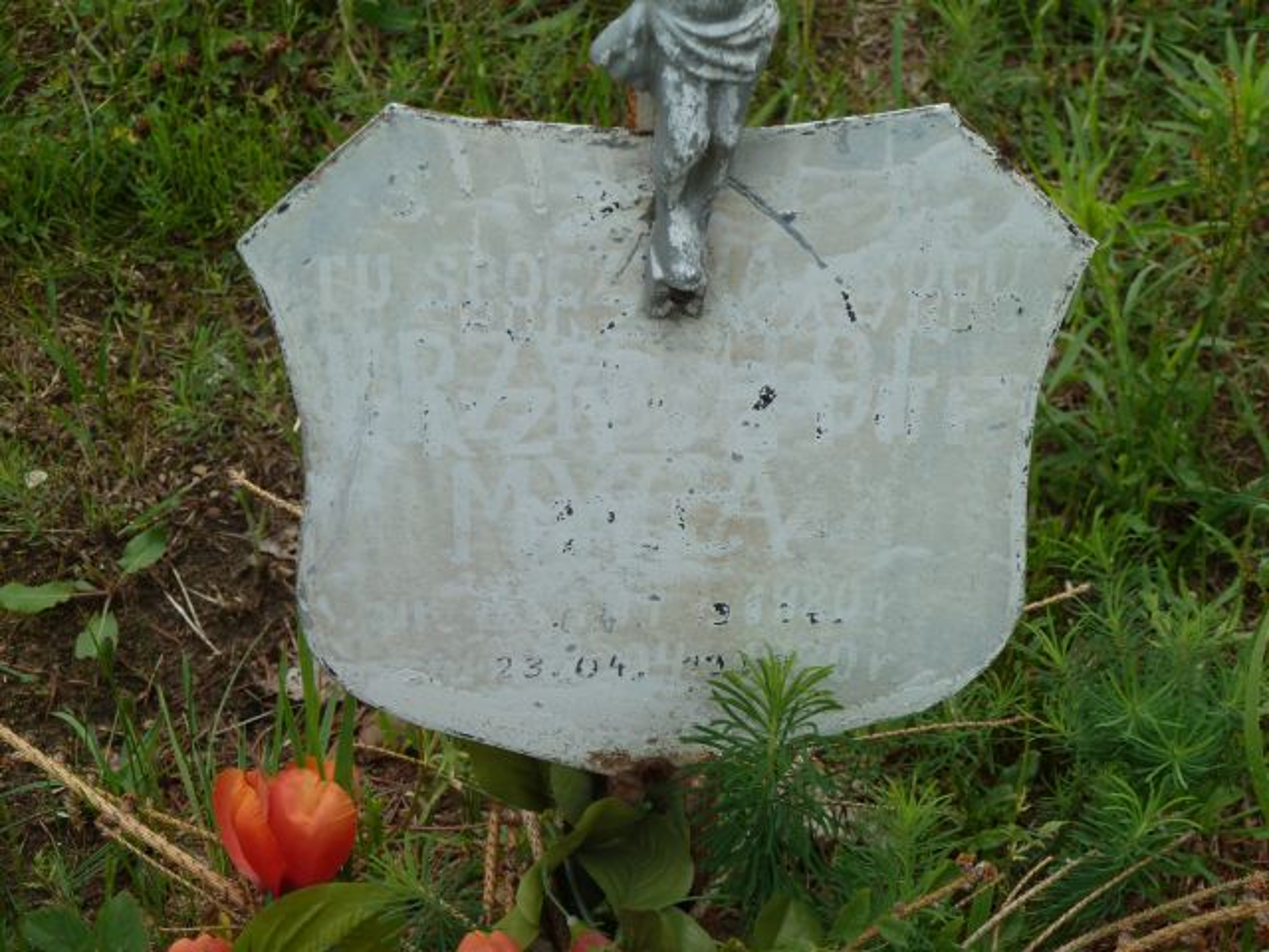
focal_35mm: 119
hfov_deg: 16.6
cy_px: 476
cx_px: 634
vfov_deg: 12.5
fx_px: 4362
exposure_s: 1/80
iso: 80
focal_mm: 19.5
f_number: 4.4
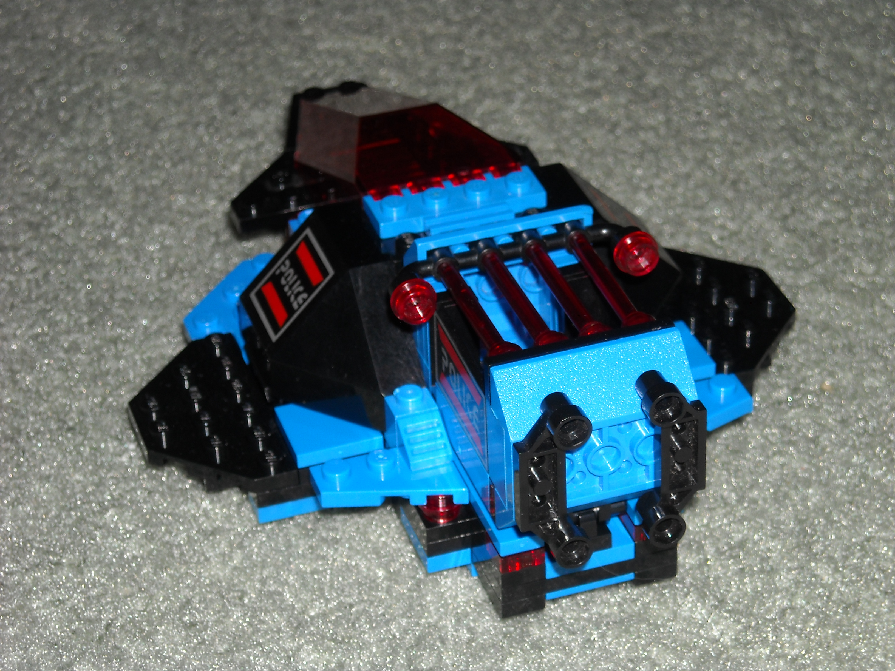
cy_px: 336
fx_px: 2715
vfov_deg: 14.1
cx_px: 448
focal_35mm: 105
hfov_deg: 18.7
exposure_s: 1/125
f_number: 4.7
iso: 64
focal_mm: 17.1
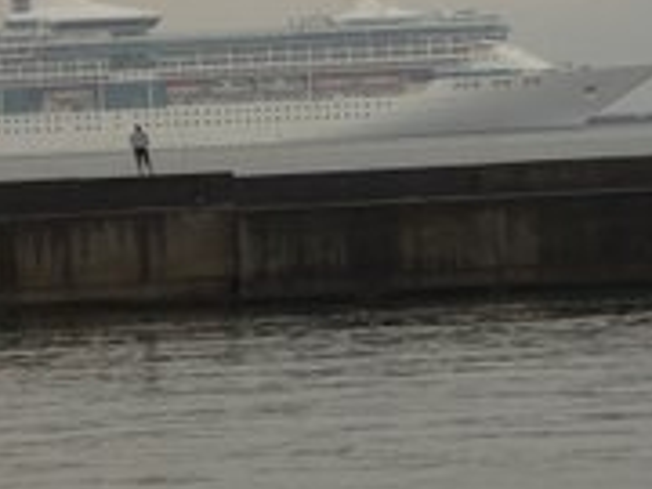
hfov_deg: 3.7
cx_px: 456
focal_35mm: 534
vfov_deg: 2.8
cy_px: -69
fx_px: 10058
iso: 200
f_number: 6.3
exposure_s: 1/200
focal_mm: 34.17
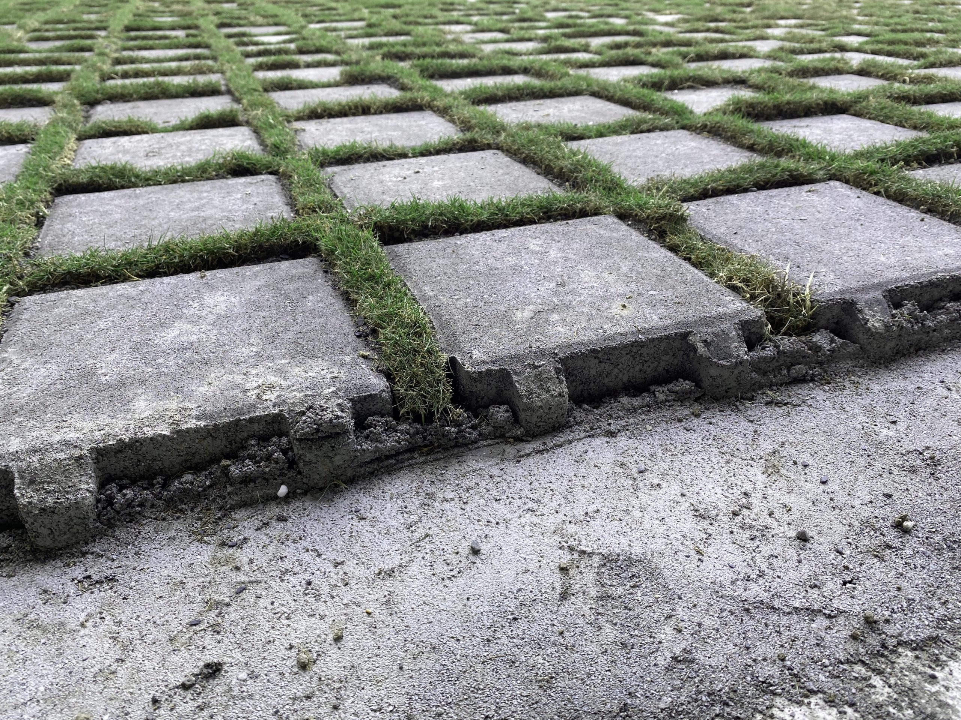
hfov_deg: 67.3
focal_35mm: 26
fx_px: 722
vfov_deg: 53.1
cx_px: 480
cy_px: 360
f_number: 1.8
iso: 40
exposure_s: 1/122
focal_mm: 4.25
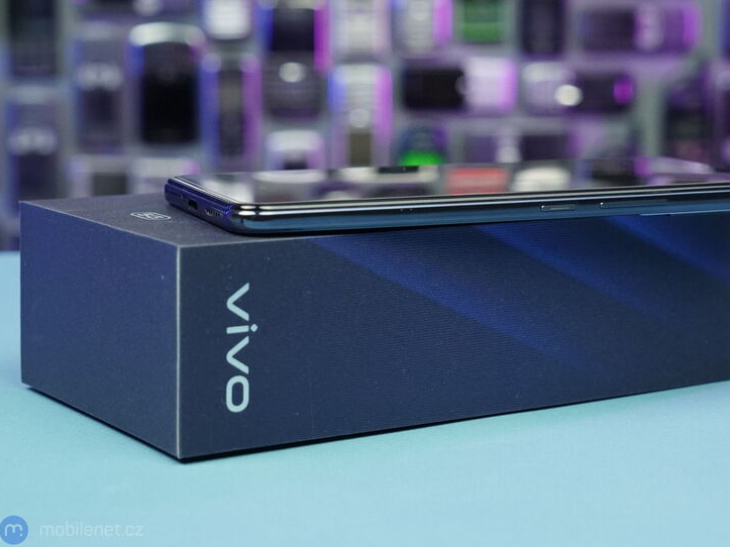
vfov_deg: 27.0
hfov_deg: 35.5
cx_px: 406
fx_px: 1139
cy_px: 278
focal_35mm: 54
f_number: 6.3
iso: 3200
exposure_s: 1/200
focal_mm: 49
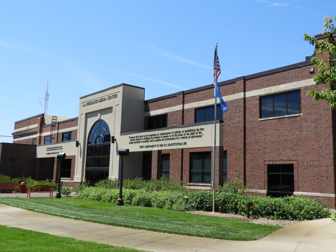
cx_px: 170
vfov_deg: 38.7
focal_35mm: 37
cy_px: 122
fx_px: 359
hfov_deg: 50.1
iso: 100
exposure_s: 1/800
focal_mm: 6.3
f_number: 3.8
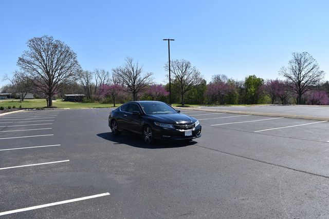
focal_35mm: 30
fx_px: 274
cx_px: 164
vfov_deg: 43.6
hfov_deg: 61.9
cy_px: 110
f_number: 8
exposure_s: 1/250
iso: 100
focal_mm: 20
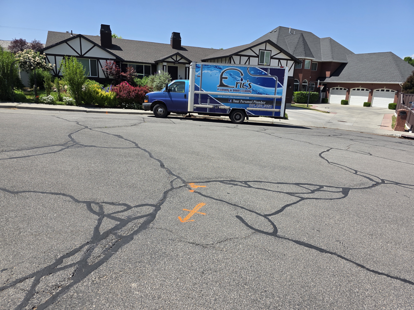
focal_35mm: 23
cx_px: 207
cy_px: 155
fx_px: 275
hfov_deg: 73.9
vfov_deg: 58.9
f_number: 1.7
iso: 80
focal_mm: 6.3
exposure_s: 1/5778
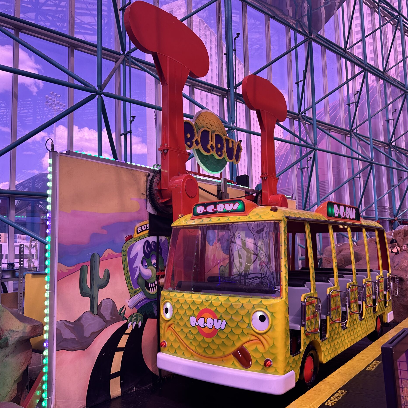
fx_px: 387
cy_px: 206
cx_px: 217
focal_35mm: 29
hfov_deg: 55.6
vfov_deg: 55.6
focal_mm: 6.86
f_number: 1.78
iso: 80
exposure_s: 1/120
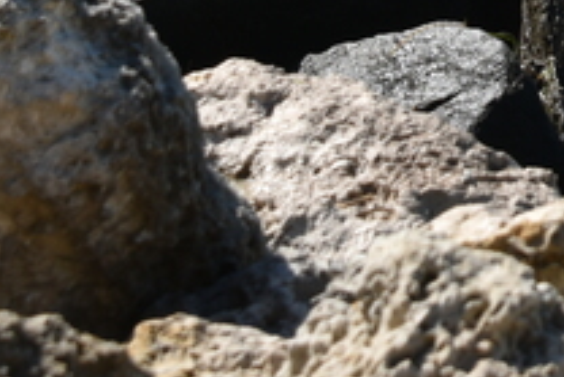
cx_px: 1020
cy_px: -450
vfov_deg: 3.8
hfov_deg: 5.7
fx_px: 5597
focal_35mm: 357
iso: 100
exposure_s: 1/320
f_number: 9
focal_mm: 58
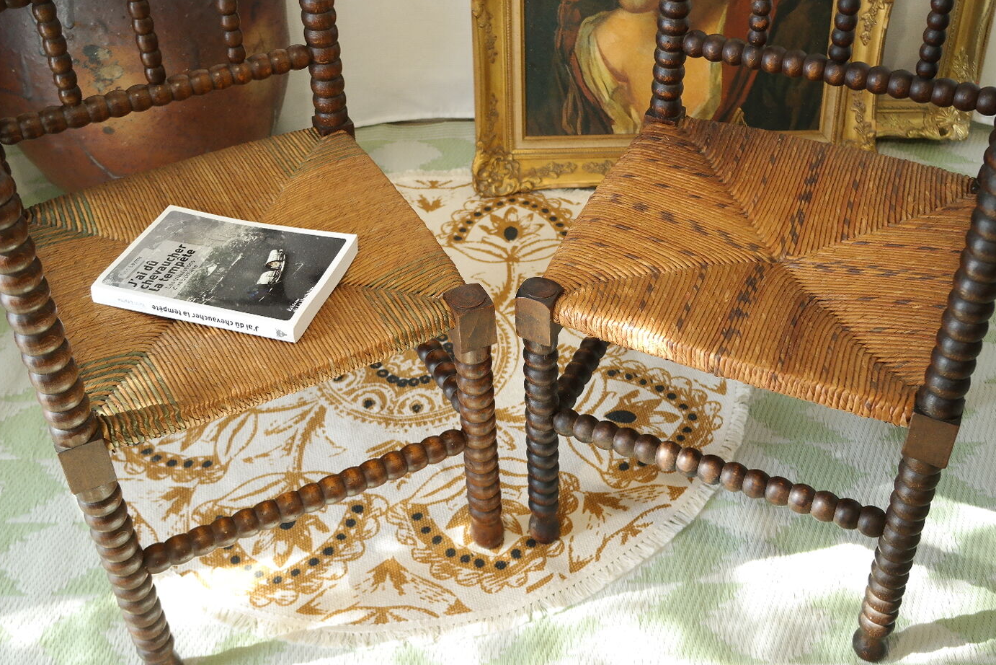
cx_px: 512
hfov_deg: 43.6
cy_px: 290
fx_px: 1245
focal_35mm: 45
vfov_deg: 29.8
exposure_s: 1/30
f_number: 5.6
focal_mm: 24
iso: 800
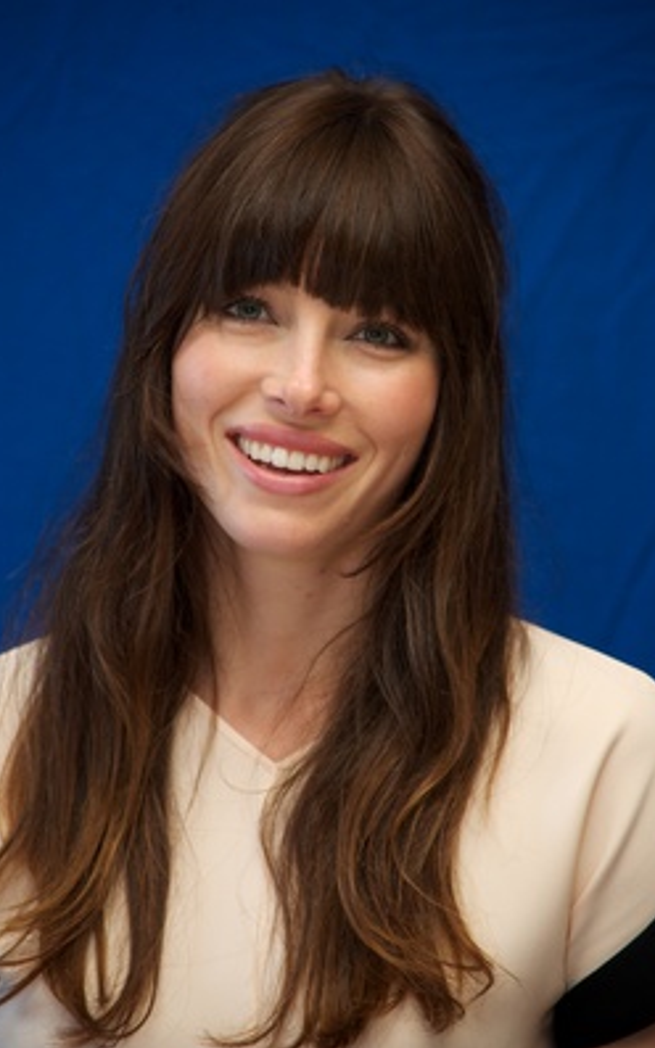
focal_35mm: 205
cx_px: 333
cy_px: 525
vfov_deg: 10.2
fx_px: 5857
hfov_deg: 6.4
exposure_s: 1/60
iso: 800
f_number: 5.6
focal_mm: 200
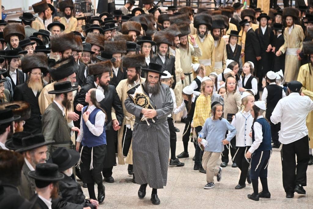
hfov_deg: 17.1
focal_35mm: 120
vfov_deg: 11.4
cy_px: 104
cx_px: 156
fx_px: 1043
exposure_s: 1/160
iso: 500
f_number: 4
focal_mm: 120
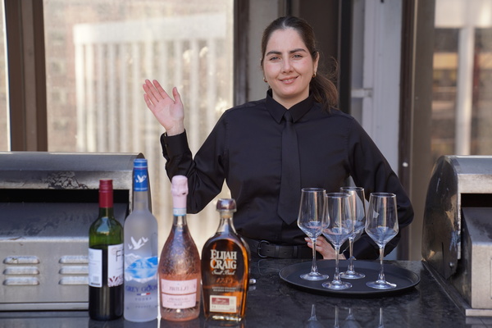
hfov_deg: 28.8
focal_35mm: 70
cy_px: 164
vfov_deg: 19.5
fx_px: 957
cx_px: 246
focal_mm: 70
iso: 250
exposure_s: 1/160
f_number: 4
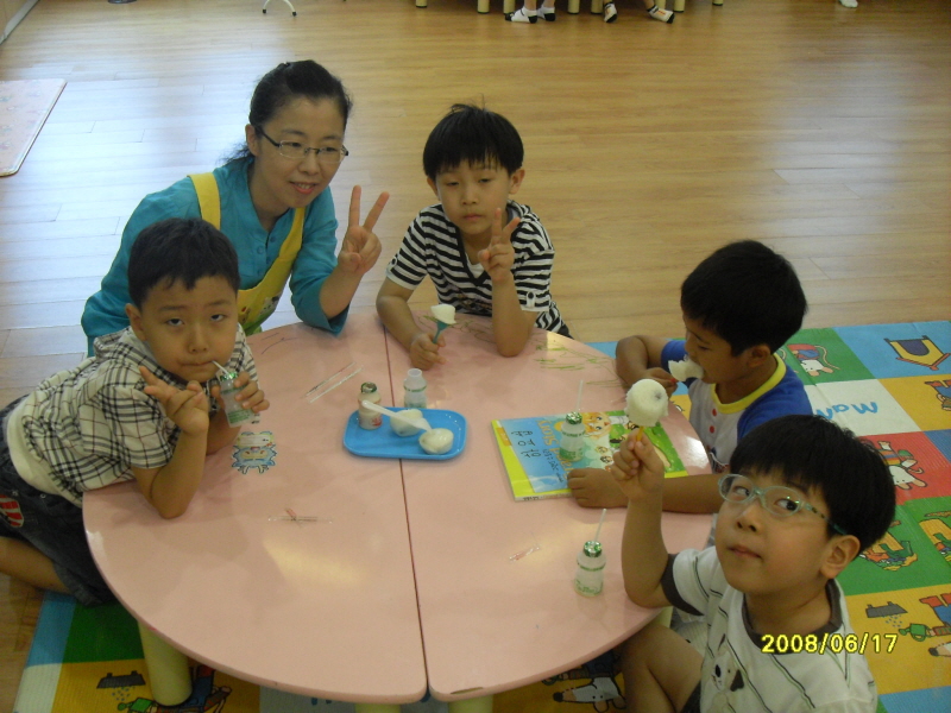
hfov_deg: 50.1
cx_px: 476
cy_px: 356
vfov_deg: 38.7
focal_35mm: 37
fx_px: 1016
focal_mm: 6.3
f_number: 2.8
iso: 200
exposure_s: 1/30
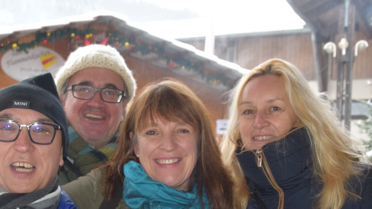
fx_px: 700
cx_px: 130
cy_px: 203
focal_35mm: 71
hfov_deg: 29.6
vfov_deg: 16.7
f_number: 5
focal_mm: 25
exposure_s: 1/100
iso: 800
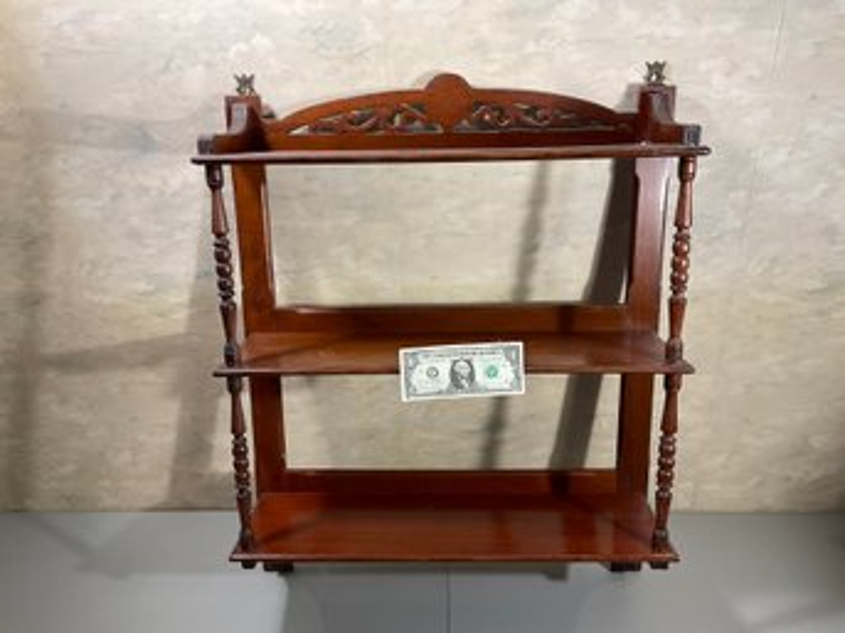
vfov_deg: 48.2
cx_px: 422
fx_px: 708
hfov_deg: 61.7
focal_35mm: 29
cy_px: 316
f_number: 1.8
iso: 50
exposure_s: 1/60
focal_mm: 3
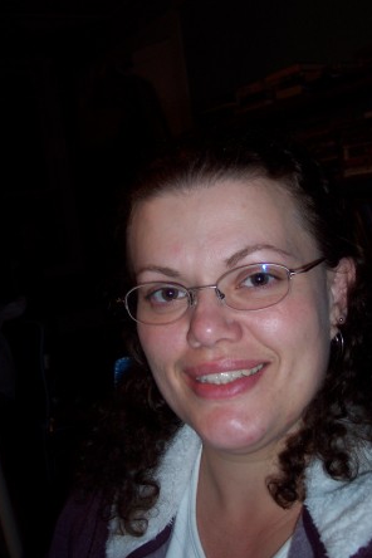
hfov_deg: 33.4
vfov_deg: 48.5
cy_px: 280
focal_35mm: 40
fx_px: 620
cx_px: 196
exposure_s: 1/30
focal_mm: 8
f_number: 2.8
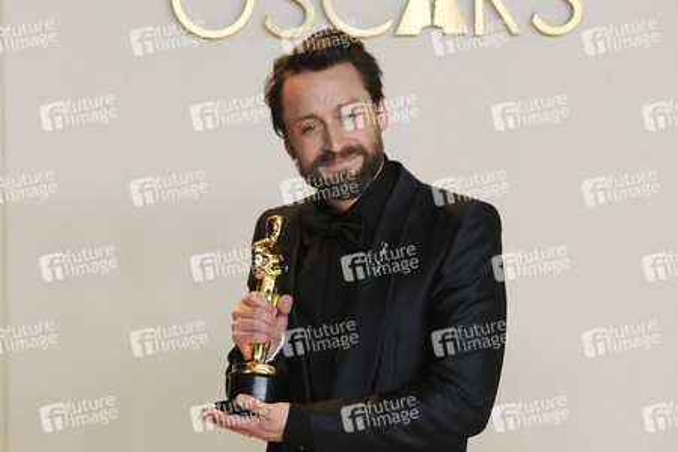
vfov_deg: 8.9
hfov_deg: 13.2
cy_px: 226
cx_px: 339
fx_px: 2919
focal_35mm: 155
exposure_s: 1/160
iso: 2000
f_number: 5.6
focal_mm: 155
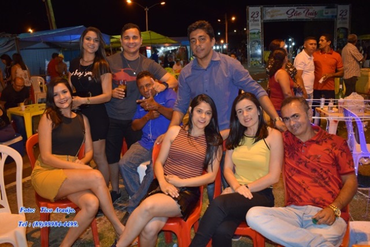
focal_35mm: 30
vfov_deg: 43.6
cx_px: 185
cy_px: 124
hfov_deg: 61.9
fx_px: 308
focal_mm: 20
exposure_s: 1/60
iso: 1600
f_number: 3.8
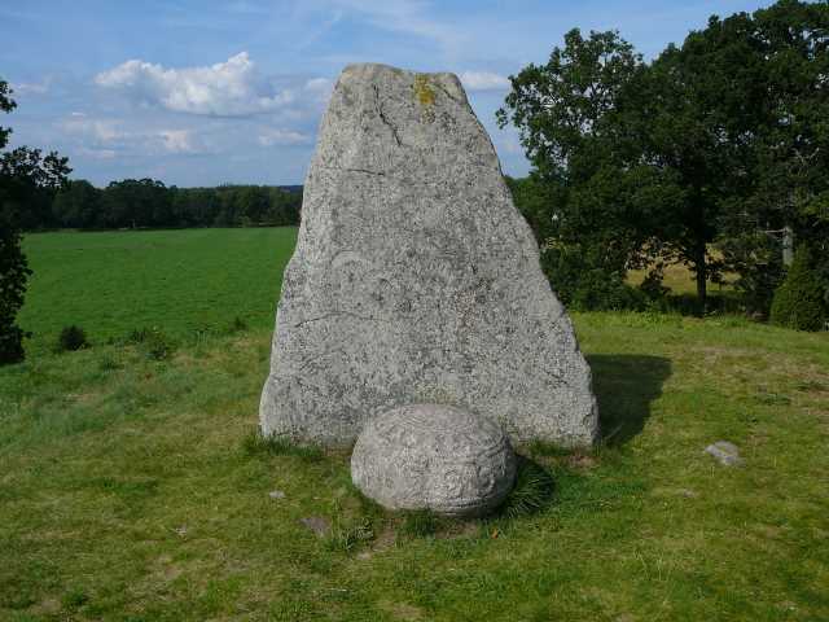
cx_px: 414
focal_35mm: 35
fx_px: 838
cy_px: 311
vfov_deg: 40.7
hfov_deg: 52.6
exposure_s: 1/800
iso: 80
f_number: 5
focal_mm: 5.2
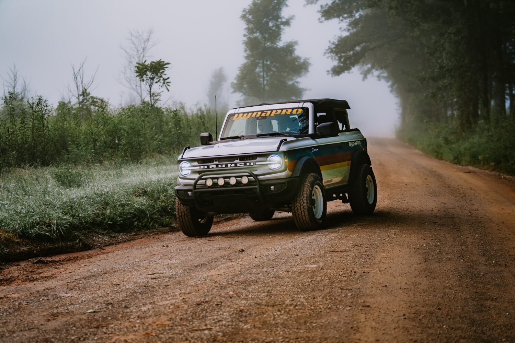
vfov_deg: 17.9
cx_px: 258
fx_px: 1087
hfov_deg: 26.7
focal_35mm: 76
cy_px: 172
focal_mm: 76
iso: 125
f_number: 2.8
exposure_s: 1/250
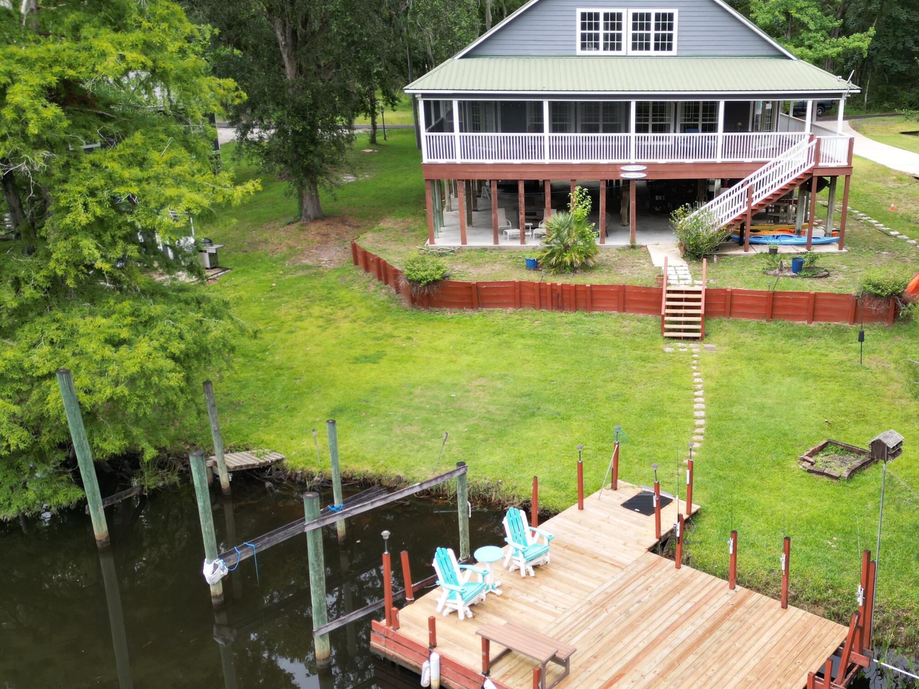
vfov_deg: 39.5
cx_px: 601
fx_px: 956
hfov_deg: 50.6
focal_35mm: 36
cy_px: 405
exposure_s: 1/400
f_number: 1.7
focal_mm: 6.72
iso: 130
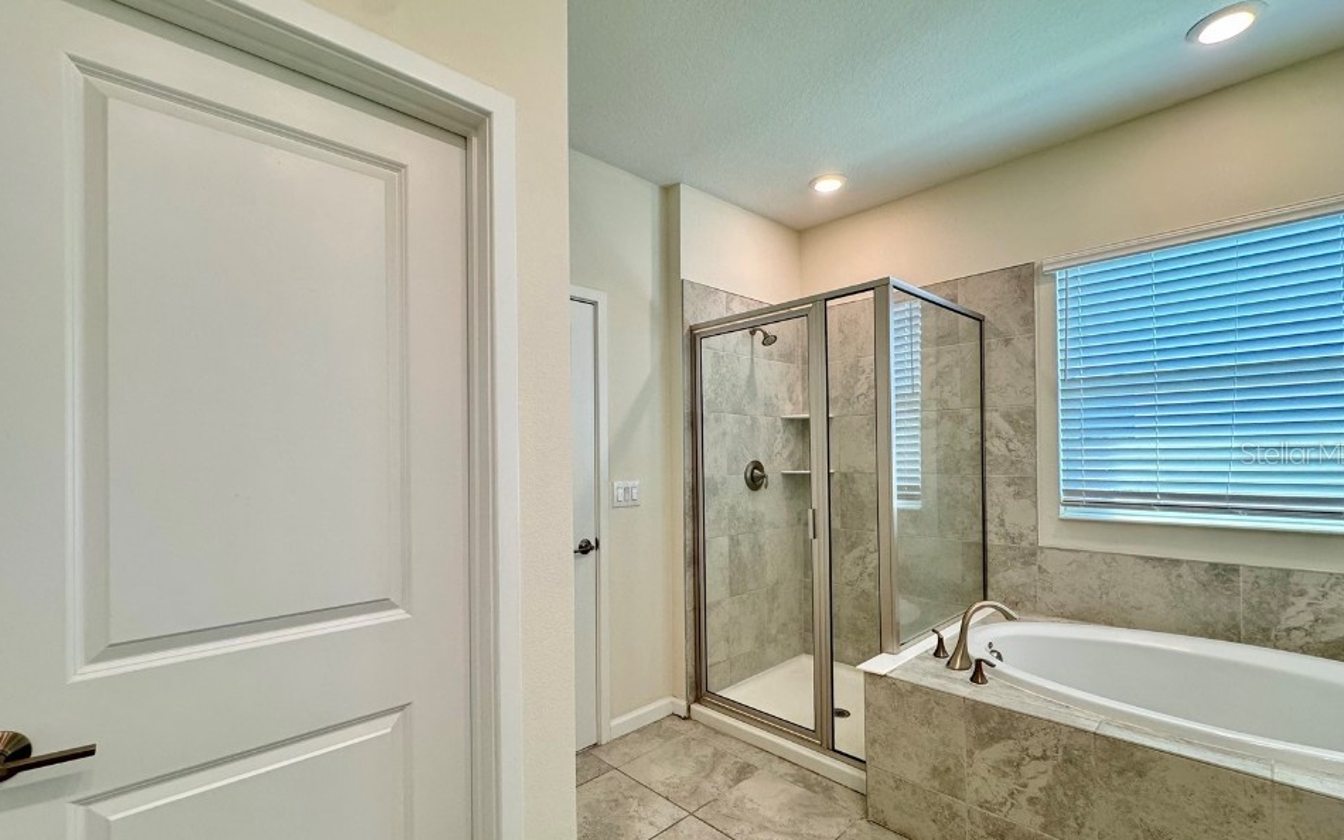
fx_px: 586
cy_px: 453
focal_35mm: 16
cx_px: 649
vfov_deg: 71.2
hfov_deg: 97.8
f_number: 2.2
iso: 250
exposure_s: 1/120
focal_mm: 2.22
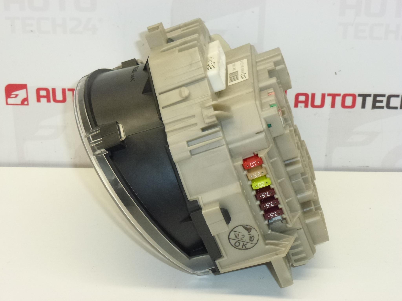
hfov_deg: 31.7
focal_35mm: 61
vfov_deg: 24.0
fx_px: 708
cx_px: 201
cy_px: 150
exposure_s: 1/160
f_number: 4.5
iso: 400
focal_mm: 10.9
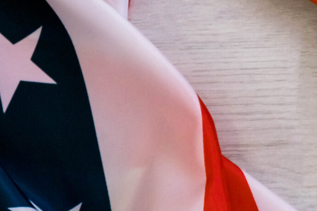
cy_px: -23
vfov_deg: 8.6
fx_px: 1401
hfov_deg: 12.5
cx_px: 400
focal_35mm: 159
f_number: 4.5
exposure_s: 1/180
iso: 400
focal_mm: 28.9
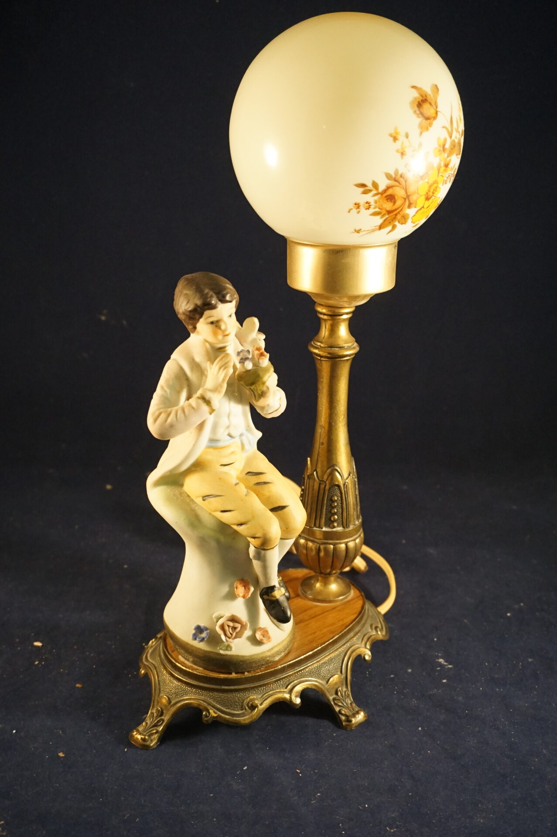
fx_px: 976
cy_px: 418
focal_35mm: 42
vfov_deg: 46.4
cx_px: 278
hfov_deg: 31.8
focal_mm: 28
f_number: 4.5
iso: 3200
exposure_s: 1/160
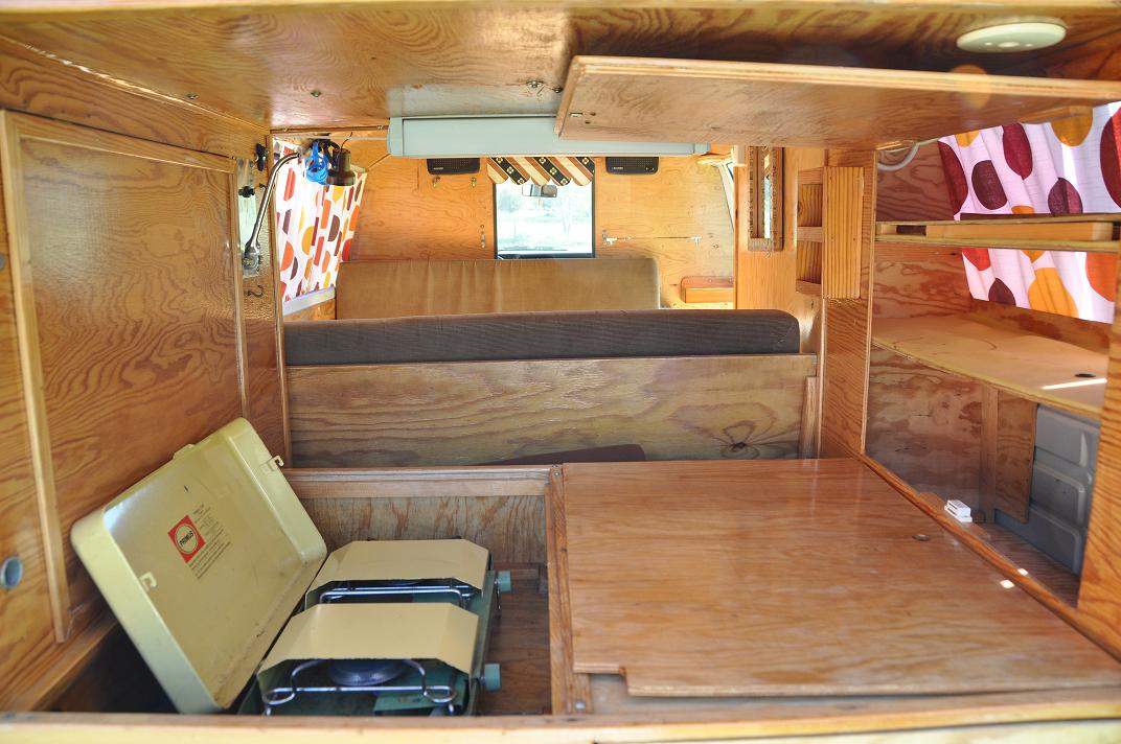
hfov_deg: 67.4
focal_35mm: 27
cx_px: 560
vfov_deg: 47.8
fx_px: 840
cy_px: 372
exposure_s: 1/100
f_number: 5
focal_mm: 18
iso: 400
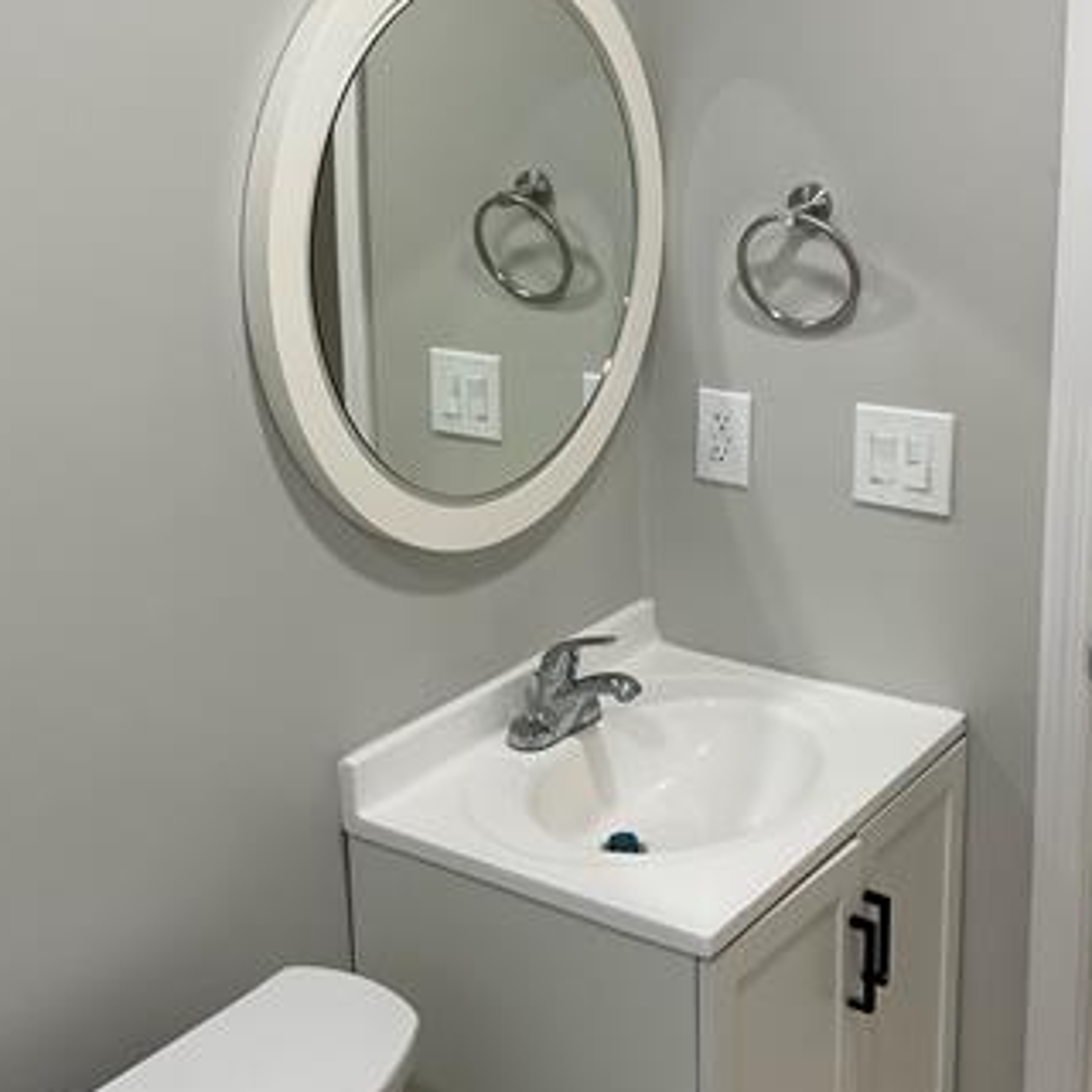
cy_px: 447
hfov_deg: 35.4
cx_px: 532
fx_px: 1713
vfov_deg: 35.3
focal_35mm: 48
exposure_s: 1/60
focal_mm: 3
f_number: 1.8
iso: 40
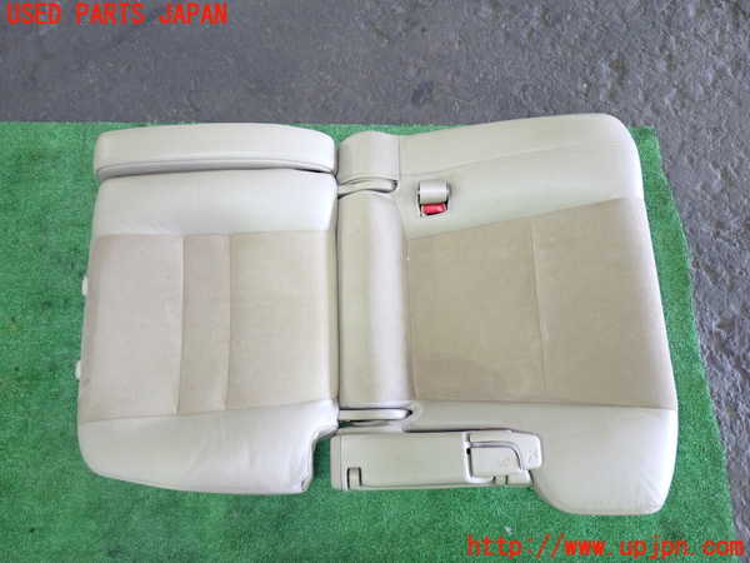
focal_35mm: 30
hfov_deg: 60.0
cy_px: 282
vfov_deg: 46.8
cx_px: 375
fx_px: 650
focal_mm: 5.4
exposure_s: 1/30
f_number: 2.3
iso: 250
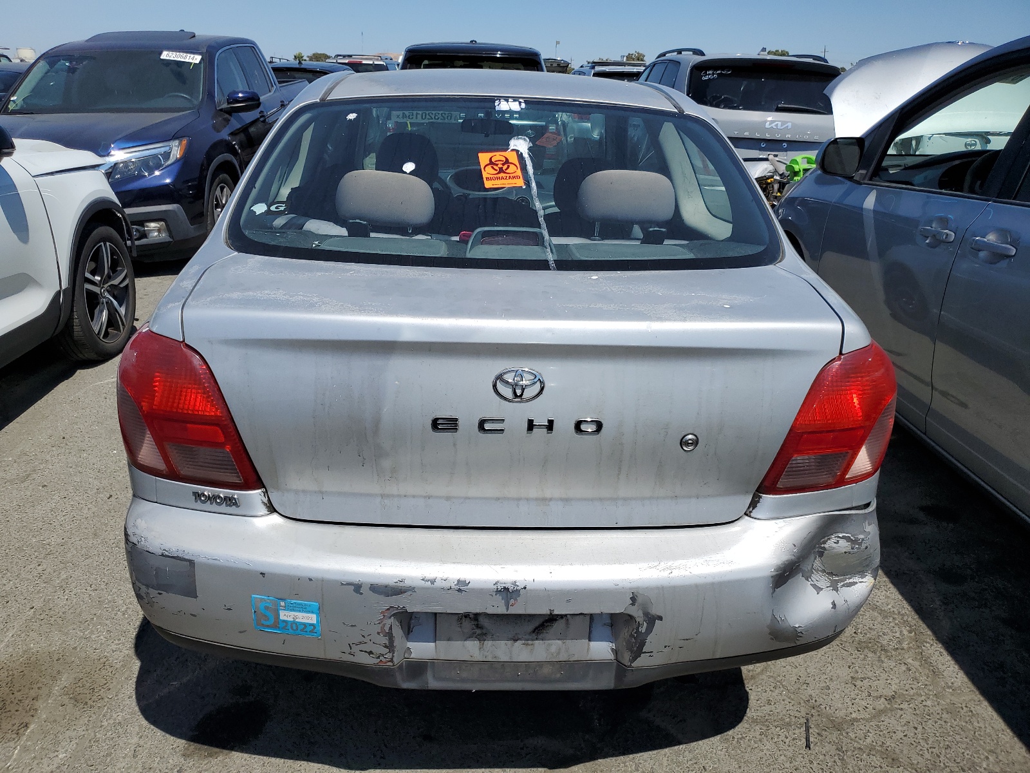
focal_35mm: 26
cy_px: 386
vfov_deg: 53.1
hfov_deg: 67.3
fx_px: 774
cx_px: 515
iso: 50
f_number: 1.5
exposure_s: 1/10000
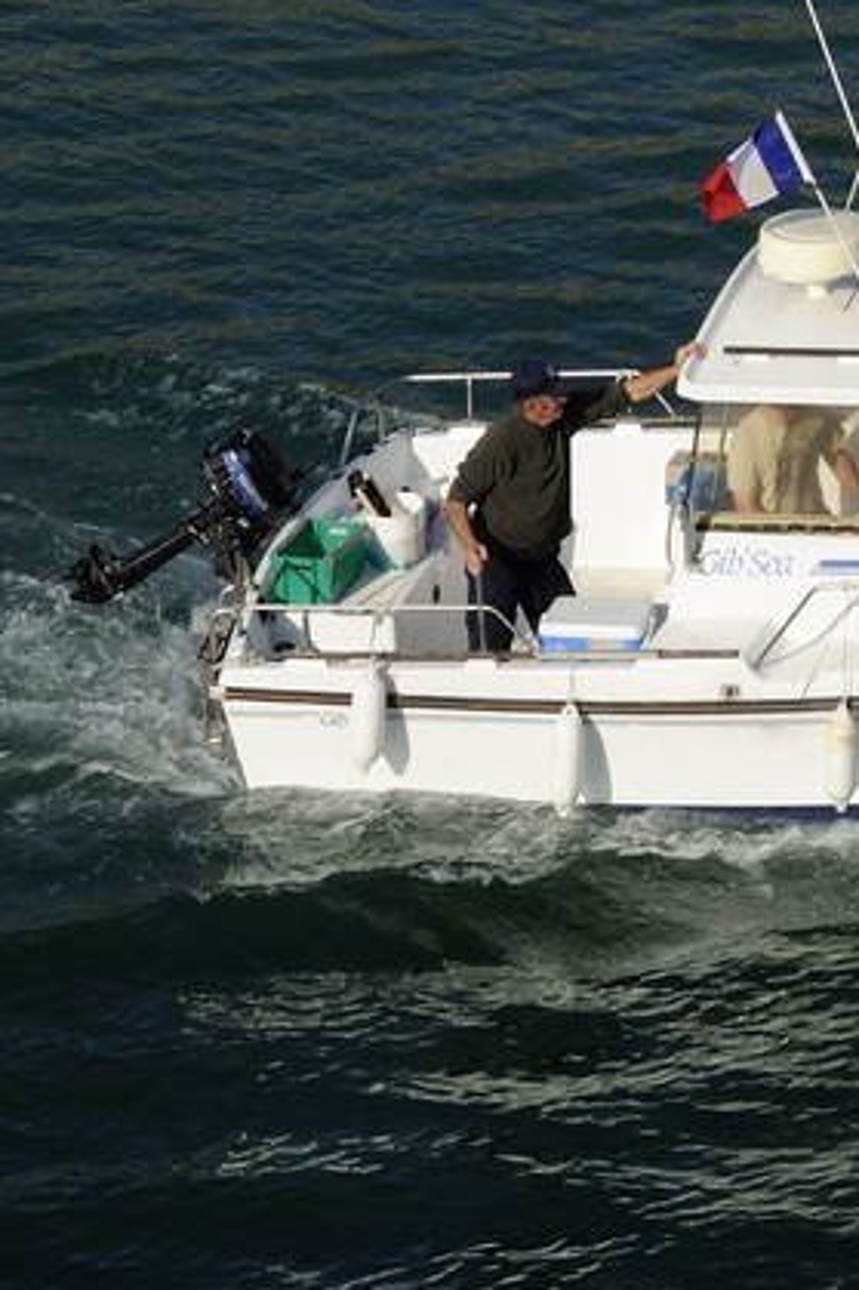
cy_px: -1041
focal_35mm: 145
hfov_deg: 9.2
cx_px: 1367
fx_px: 5194
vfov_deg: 12.8
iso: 200
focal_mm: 38
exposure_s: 1/200
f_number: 13
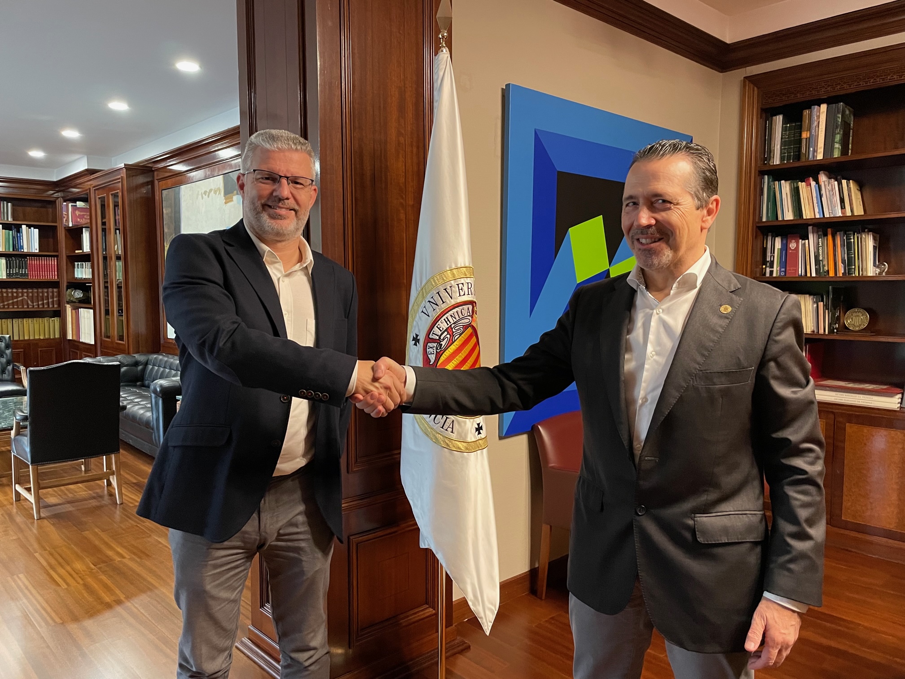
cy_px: 340
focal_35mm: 26
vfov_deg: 53.1
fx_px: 680
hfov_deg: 67.3
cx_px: 452
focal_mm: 4.2
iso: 500
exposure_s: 1/50
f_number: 1.6
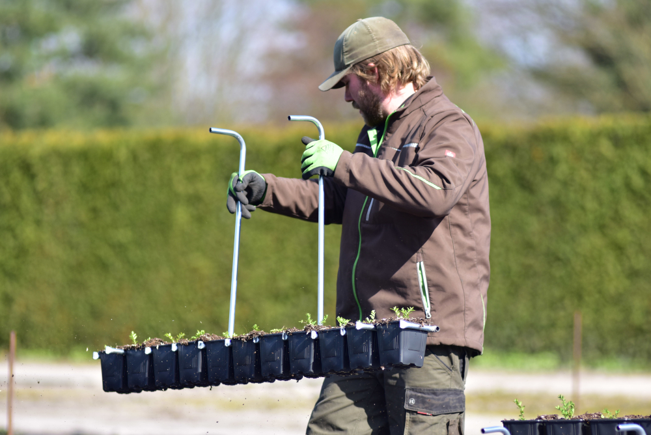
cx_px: 329
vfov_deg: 6.4
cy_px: 241
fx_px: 3908
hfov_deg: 9.5
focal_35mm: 216
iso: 250
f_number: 3.2
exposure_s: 1/2000
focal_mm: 180
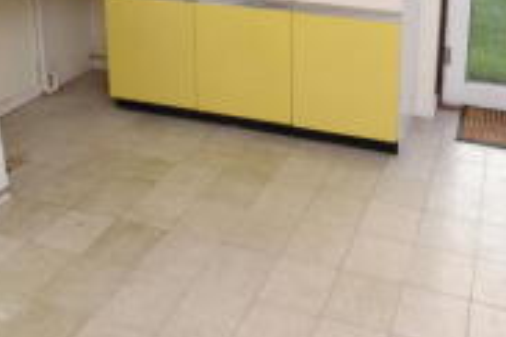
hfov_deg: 48.9
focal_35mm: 39
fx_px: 548
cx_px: 326
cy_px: -43
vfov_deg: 30.3
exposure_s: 1/200
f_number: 13
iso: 1600
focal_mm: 10
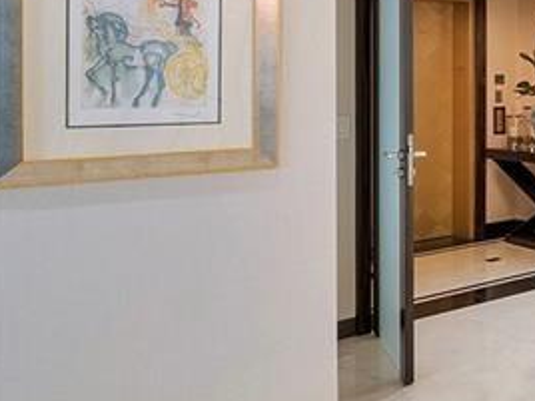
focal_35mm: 43
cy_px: 87
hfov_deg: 29.1
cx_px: 787
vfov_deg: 32.8
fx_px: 665
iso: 160
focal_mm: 10
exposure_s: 1/5
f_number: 11
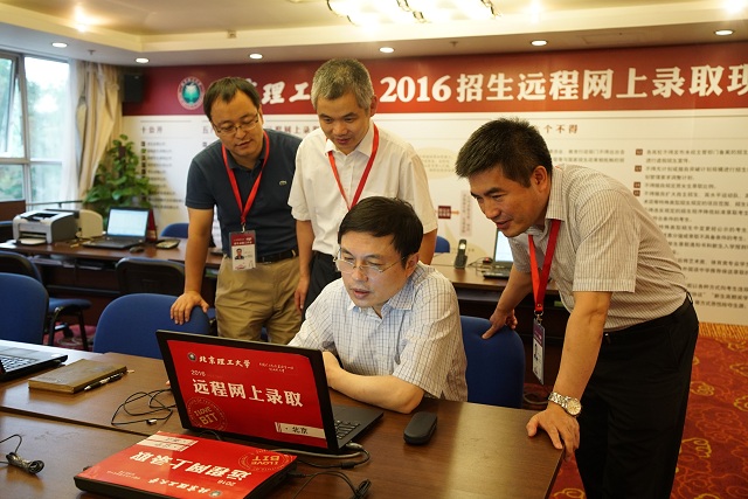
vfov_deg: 38.9
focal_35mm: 34
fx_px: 707
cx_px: 374
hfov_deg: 55.8
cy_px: 250
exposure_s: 1/50
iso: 2000
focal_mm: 34
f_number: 4
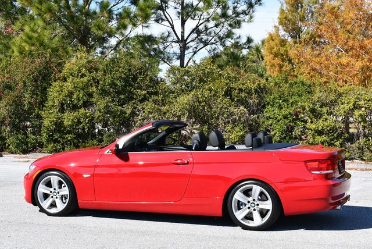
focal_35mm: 64
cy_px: 124
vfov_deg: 21.3
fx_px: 662
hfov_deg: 31.4
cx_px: 186
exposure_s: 1/250
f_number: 8
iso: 110
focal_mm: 32
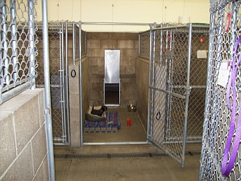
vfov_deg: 39.6
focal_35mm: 36
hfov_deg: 51.4
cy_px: 90
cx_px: 120
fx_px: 250
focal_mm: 6
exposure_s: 1/64
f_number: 2.7
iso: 200
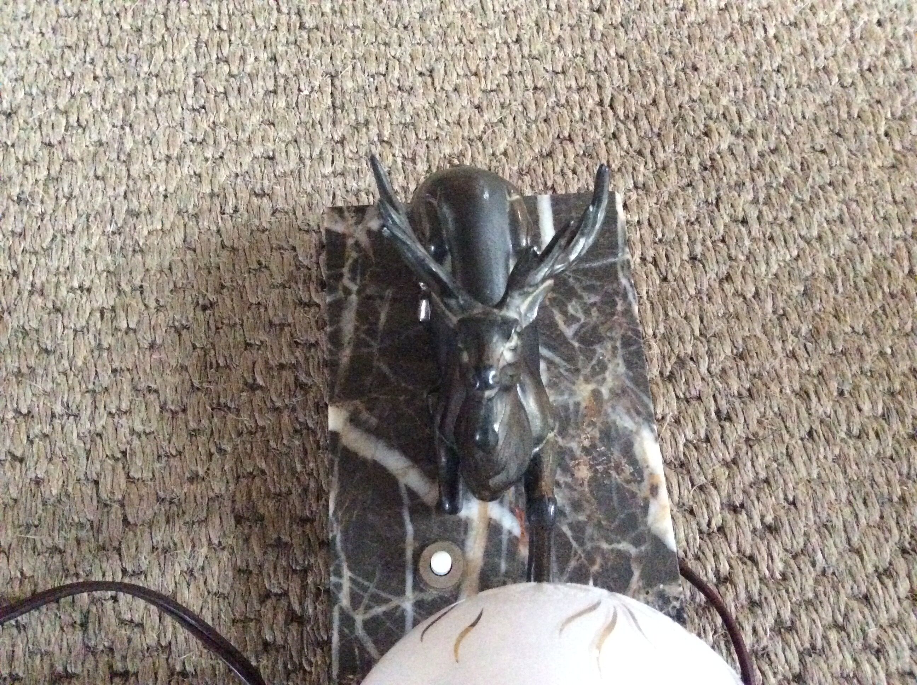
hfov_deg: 56.9
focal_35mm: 32
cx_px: 458
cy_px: 342
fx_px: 846
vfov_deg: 44.1
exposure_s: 1/17
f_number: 2.4
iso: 800
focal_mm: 3.3
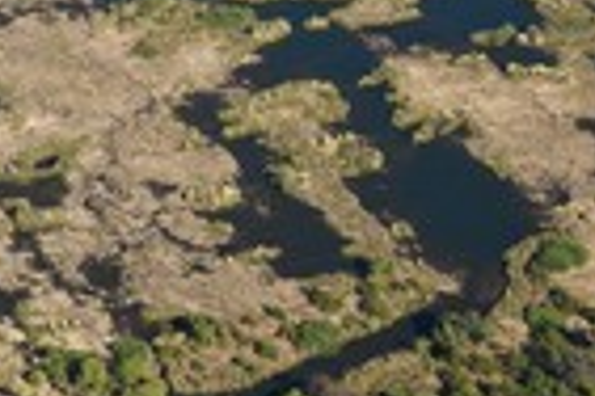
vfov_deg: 10.7
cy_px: -139
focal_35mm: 125
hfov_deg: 16.1
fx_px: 2066
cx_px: 0
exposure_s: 1/800
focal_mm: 42
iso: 400
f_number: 8
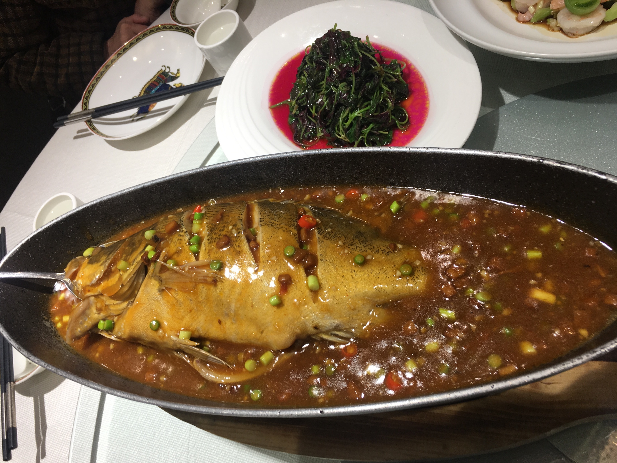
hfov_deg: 61.7
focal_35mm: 29
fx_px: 517
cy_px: 232
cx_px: 308
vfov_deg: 48.2
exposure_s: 1/50
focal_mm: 4.15
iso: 25
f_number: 2.2
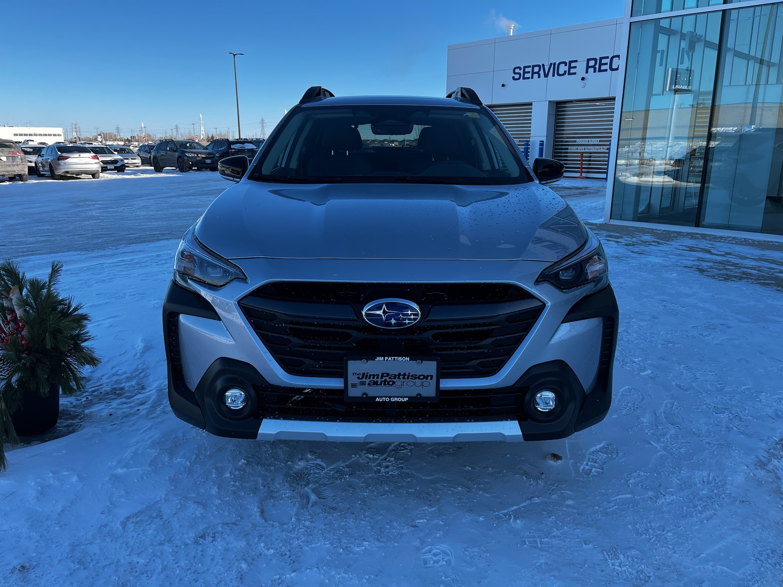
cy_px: 294
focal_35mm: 26
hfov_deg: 67.3
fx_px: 588
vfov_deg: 53.1
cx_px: 392
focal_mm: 5.1
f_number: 1.6
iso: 50
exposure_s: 1/1212
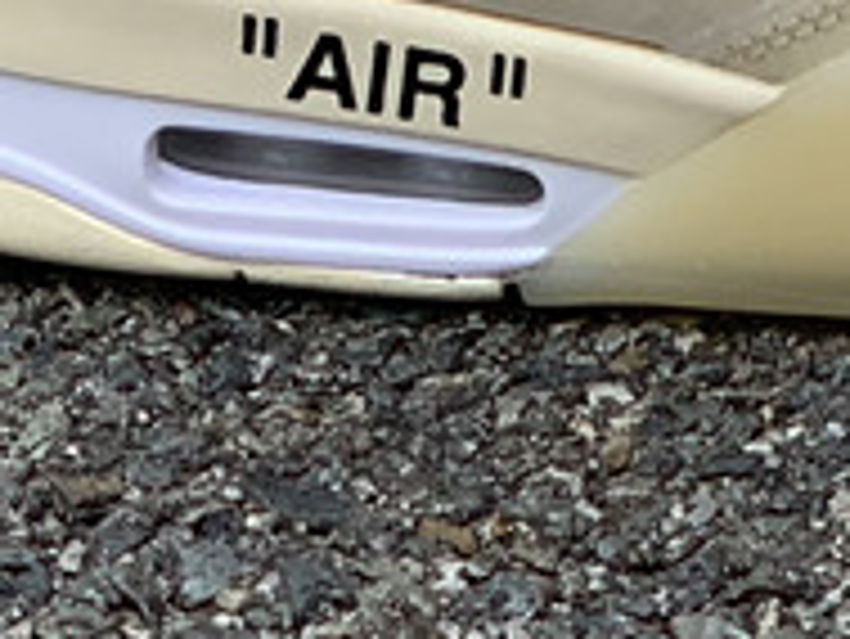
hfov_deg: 8.9
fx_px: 5406
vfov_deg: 6.6
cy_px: -634
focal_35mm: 220
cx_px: 899
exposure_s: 1/516
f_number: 2.4
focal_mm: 6
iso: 16
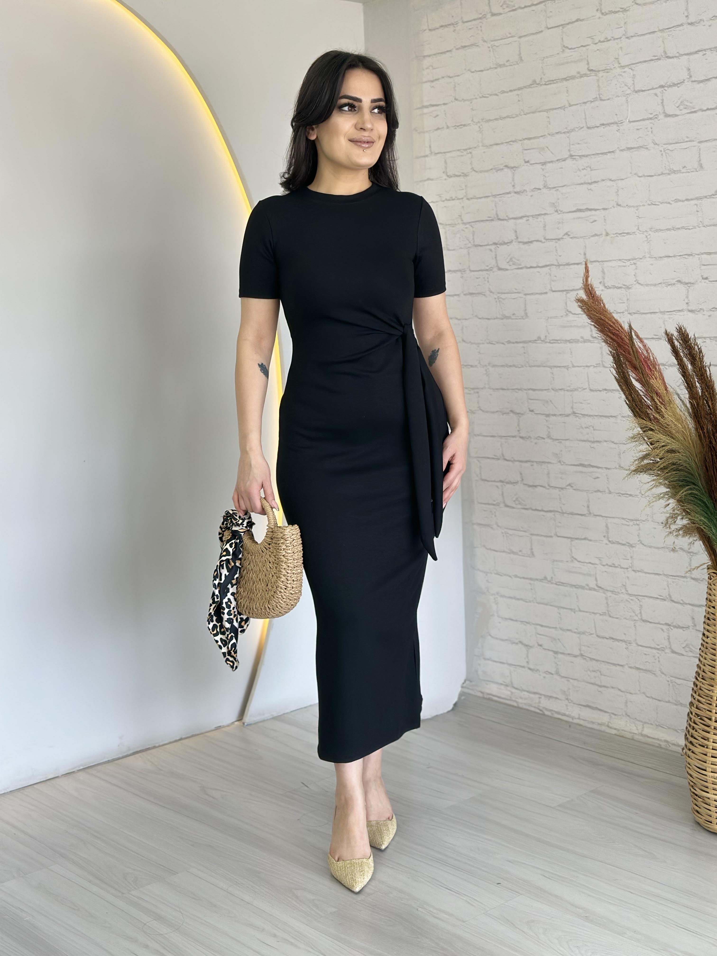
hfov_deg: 30.3
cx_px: 358
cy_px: 478
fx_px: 1326
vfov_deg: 39.7
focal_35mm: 48
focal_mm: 6.86
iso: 64
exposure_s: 1/116
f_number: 1.78
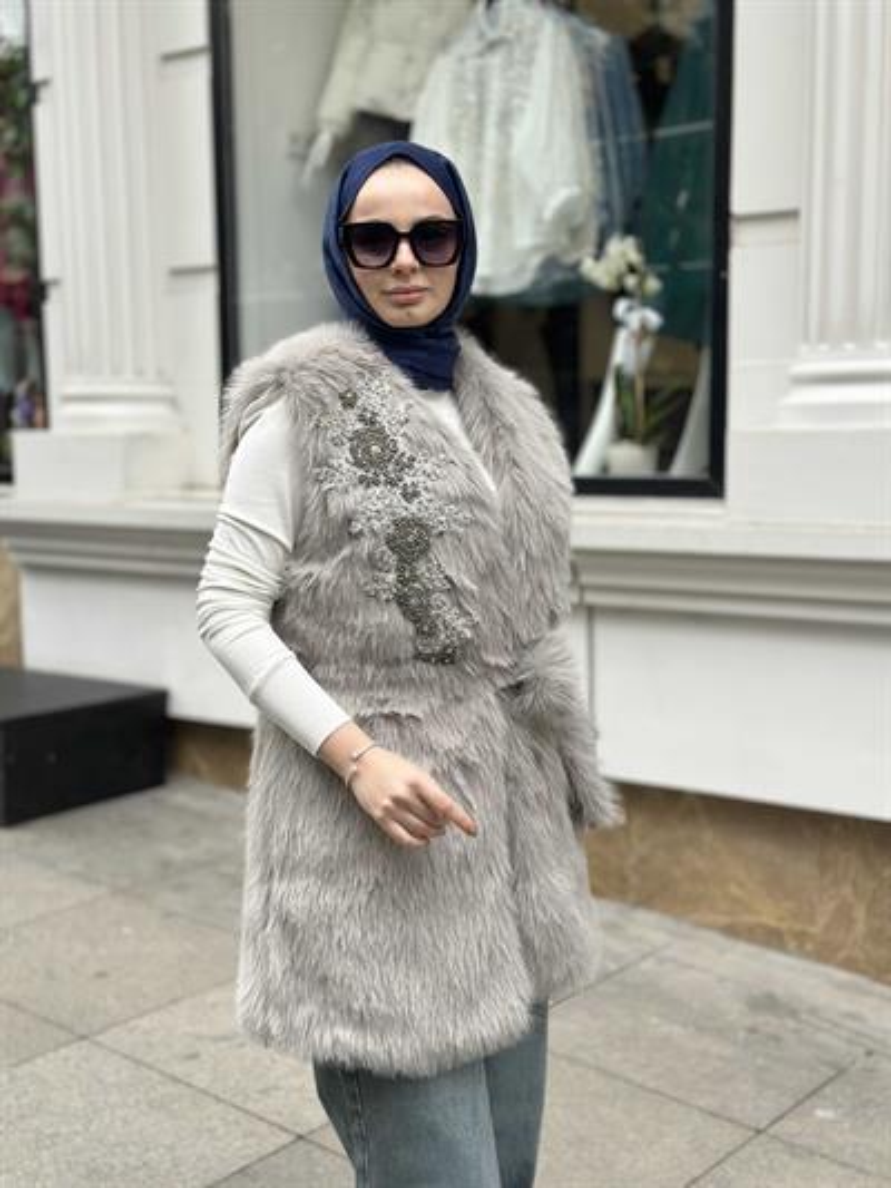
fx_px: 1647
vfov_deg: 39.6
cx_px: 446
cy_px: 594
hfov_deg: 30.3
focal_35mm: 48
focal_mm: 6.86
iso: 80
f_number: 1.78
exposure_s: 1/785
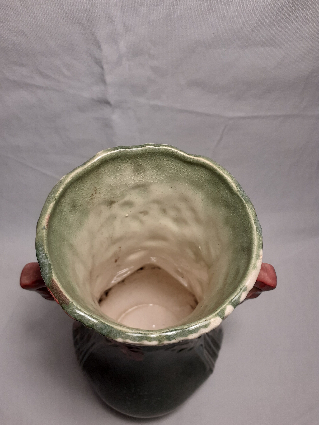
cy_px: 212
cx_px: 160
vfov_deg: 65.3
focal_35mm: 27
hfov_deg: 51.4
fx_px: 332
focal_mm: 3.6
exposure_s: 1/100
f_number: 1.9
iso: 50
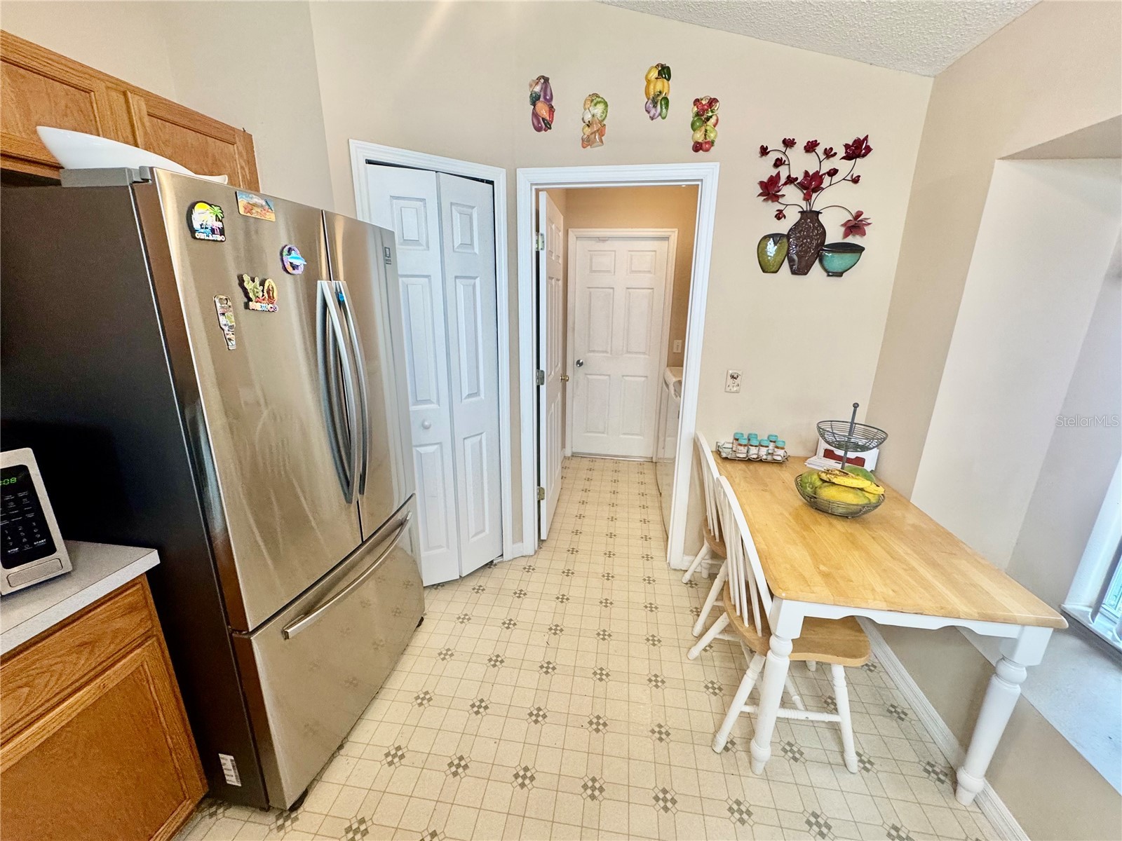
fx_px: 454
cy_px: 420
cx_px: 561
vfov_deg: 85.7
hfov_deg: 102.1
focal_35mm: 14
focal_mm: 2.22
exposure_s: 1/120
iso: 250
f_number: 2.2
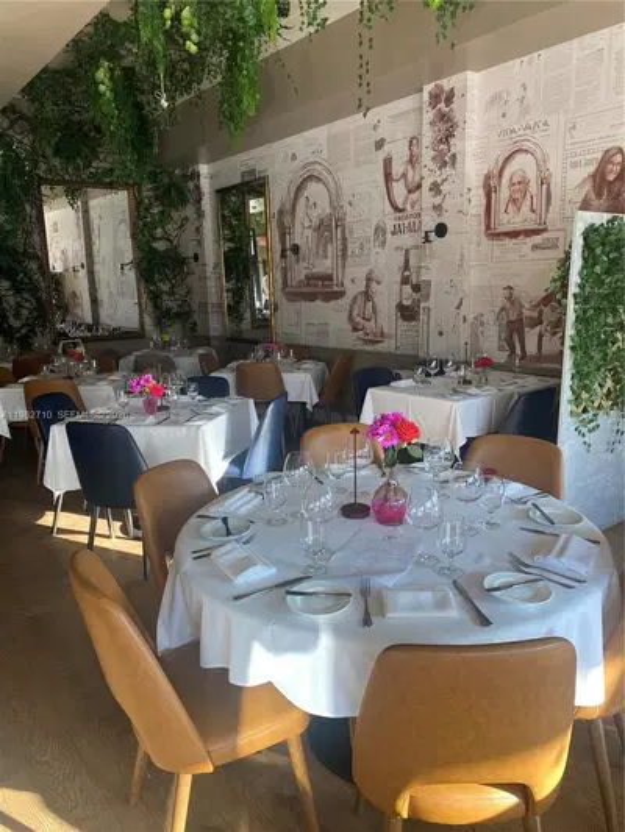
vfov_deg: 67.3
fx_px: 626
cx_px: 312
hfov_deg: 53.1
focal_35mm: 26
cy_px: 416
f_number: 1.8
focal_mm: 4.25
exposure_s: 1/121
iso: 80
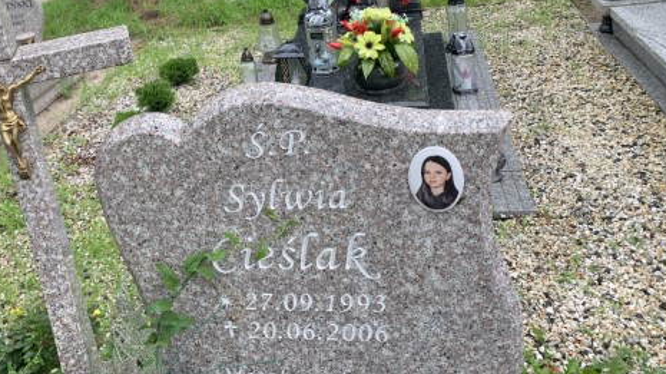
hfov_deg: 50.7
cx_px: 225
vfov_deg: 29.6
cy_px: 66
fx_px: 688
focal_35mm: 39
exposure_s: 1/272
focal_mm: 4.25
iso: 25
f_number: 1.8
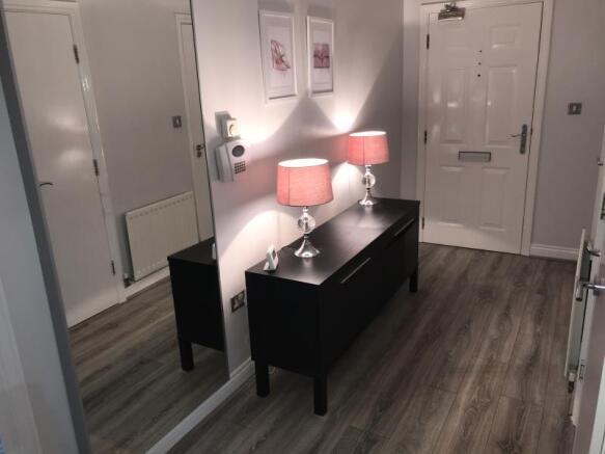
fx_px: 489
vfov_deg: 49.7
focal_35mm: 28
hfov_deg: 63.5
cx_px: 302
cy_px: 227
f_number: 1.8
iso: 20
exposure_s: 1/33
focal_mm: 3.99
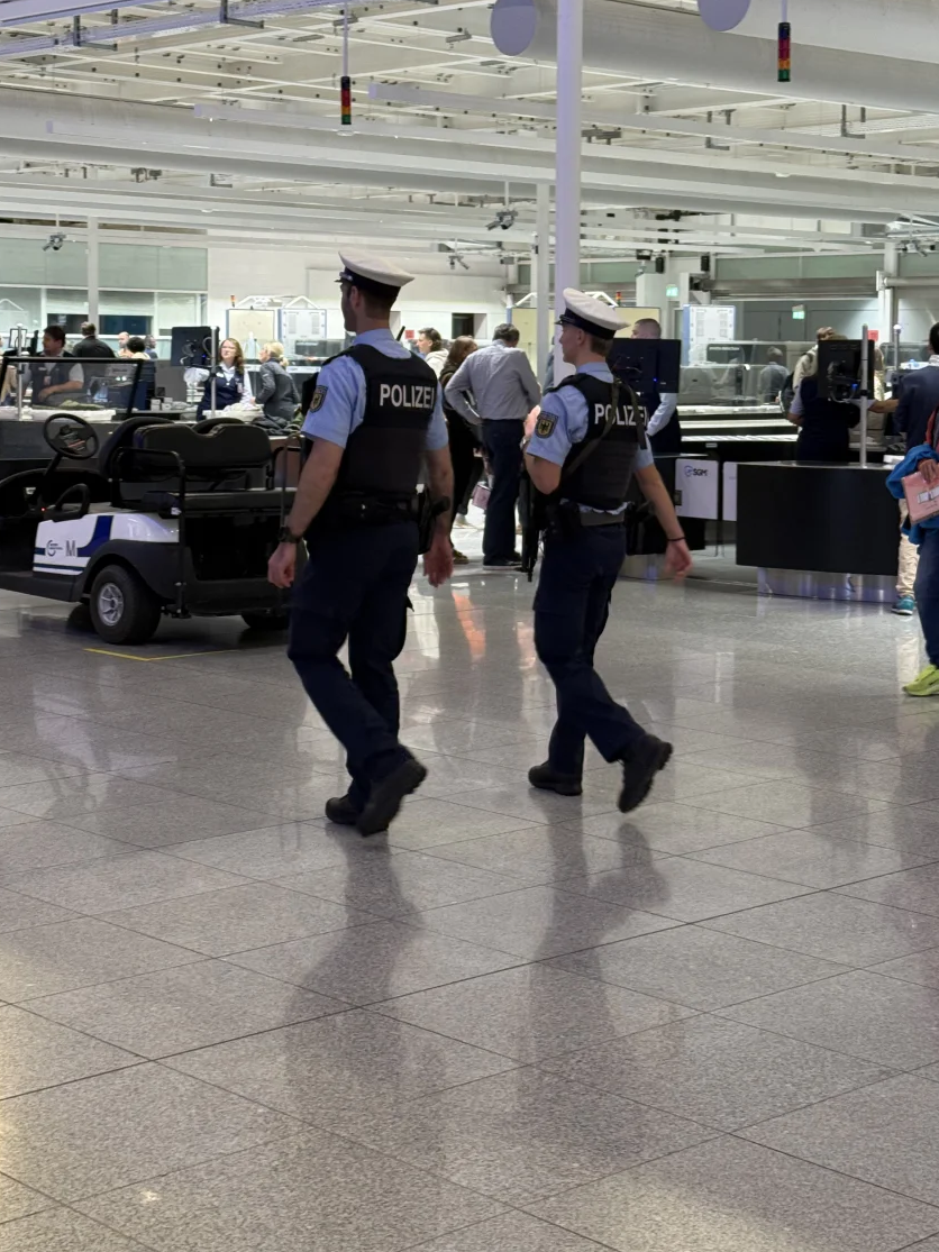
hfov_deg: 23.6
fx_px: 2243
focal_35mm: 62
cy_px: 465
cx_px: 567
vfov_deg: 31.1
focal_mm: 6.76
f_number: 1.78
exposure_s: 1/50
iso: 100
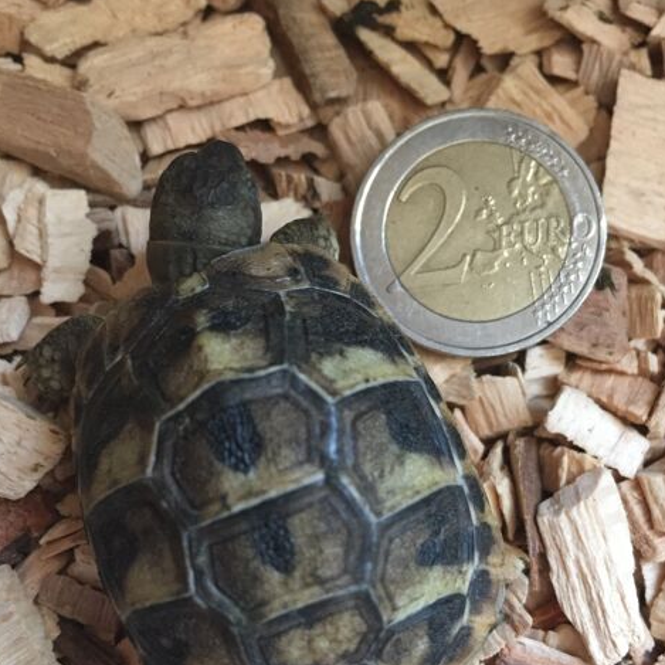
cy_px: 420
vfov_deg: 46.8
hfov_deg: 47.2
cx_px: 333
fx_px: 761
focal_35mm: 35
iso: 250
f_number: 2.2
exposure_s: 1/20
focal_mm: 4.15
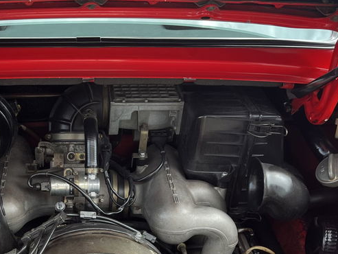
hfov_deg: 34.4
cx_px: 67
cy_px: 235
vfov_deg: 26.1
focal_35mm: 54
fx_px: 527
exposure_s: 1/151
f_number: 1.6
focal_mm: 5.1
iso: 40
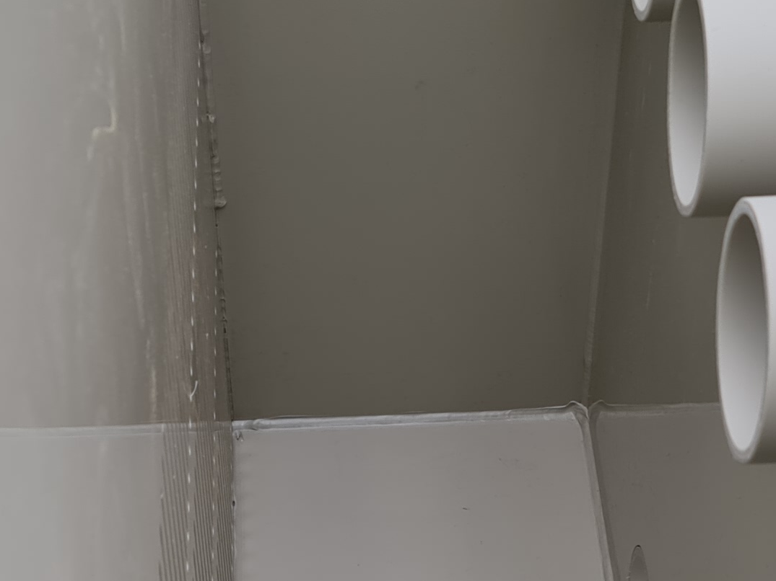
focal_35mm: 93
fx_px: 2085
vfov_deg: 15.4
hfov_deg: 21.1
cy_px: 652
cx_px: 375
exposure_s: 1/100
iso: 50
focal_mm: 7
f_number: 1.8
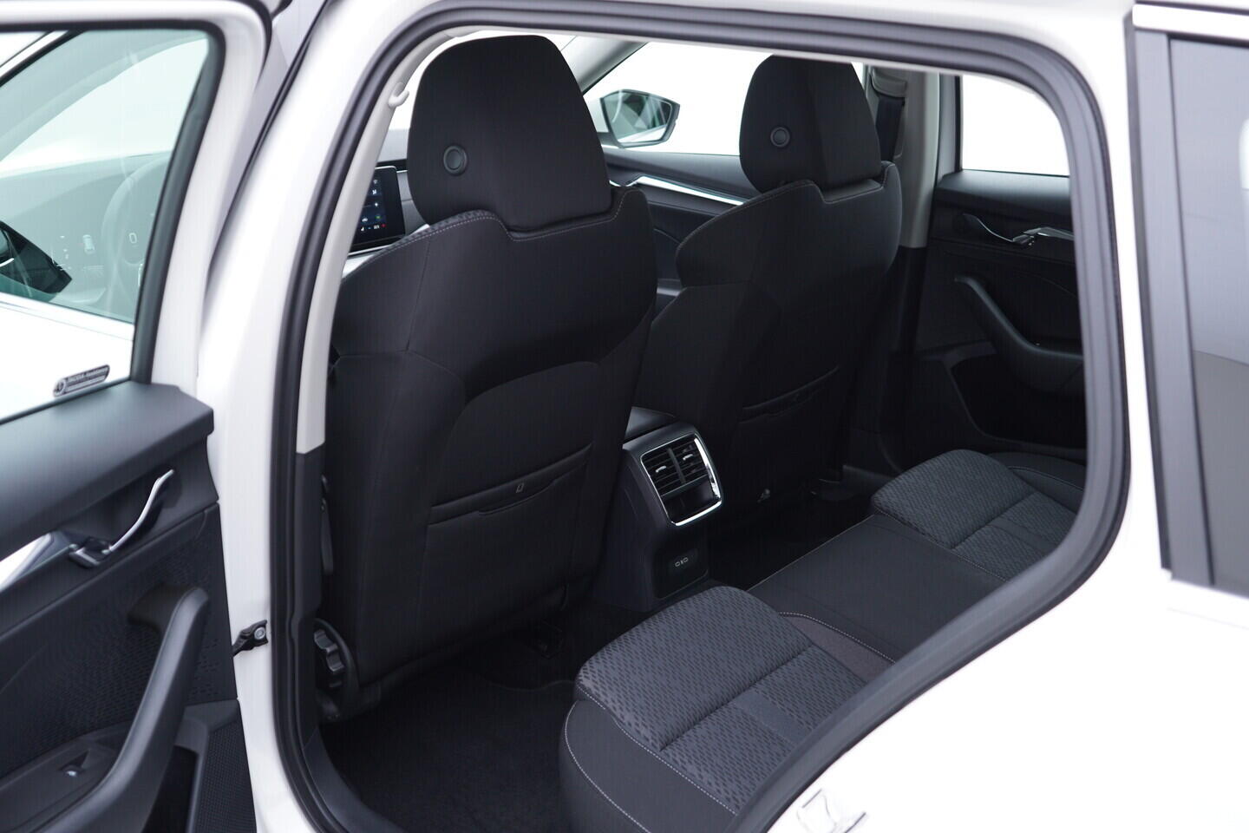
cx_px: 624
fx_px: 1249
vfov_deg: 36.9
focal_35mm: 36
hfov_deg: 53.1
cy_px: 416
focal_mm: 24
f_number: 2.8
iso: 200
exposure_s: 1/40
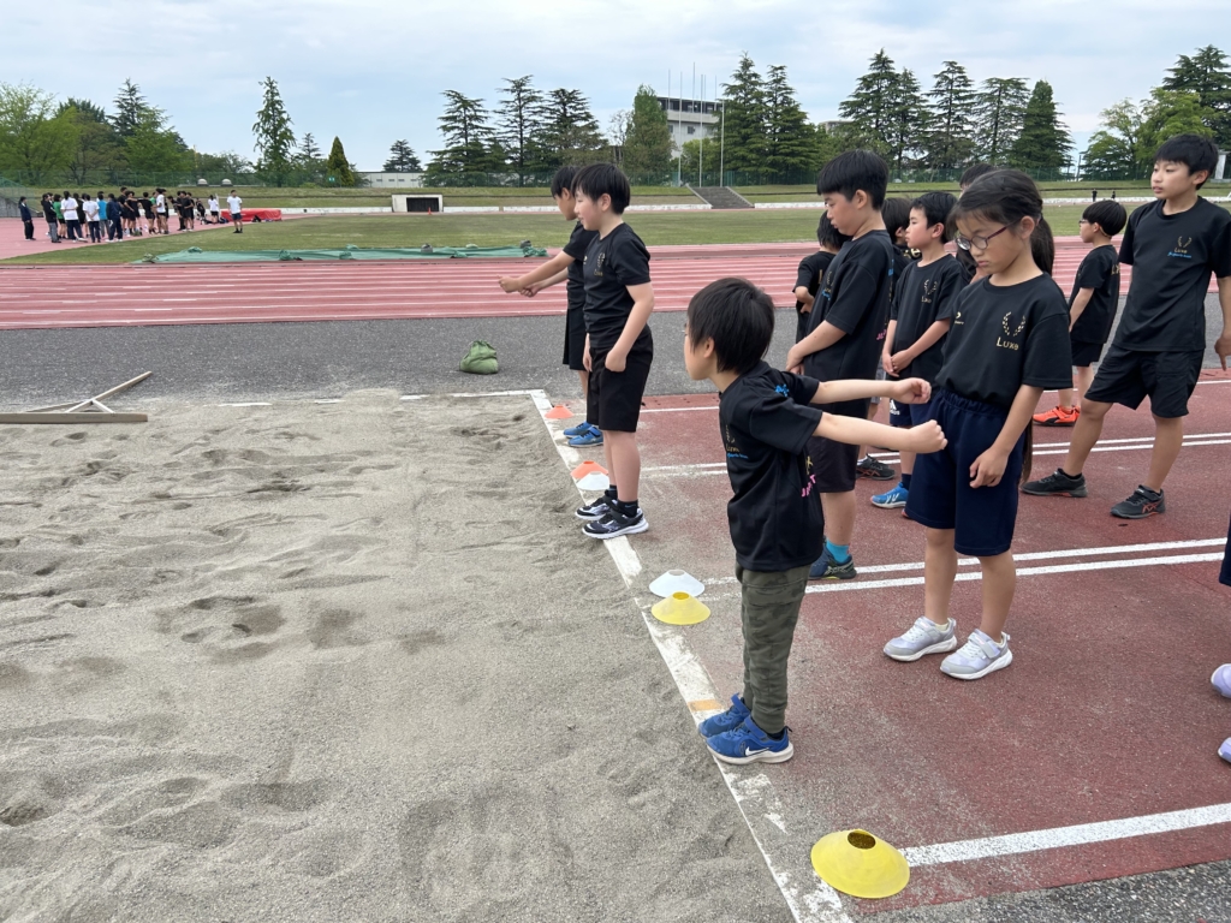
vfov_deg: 53.1
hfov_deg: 67.3
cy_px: 462
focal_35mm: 26
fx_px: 925
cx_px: 616
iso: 40
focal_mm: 5.7
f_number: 1.5
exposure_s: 1/121
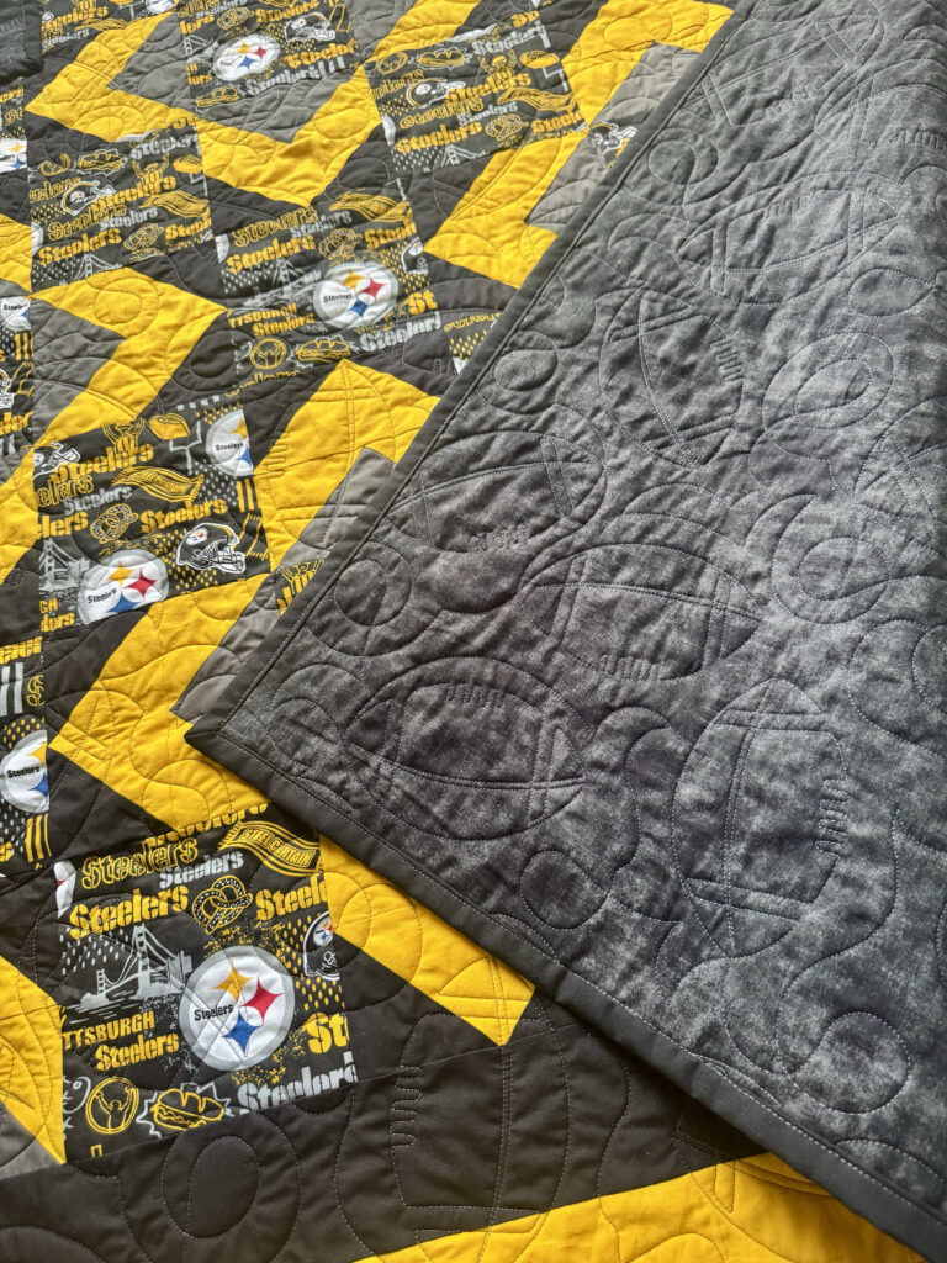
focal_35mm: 24
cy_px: 632
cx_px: 474
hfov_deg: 56.8
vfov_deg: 71.6
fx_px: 875
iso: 400
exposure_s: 1/60
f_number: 1.78
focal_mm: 6.76
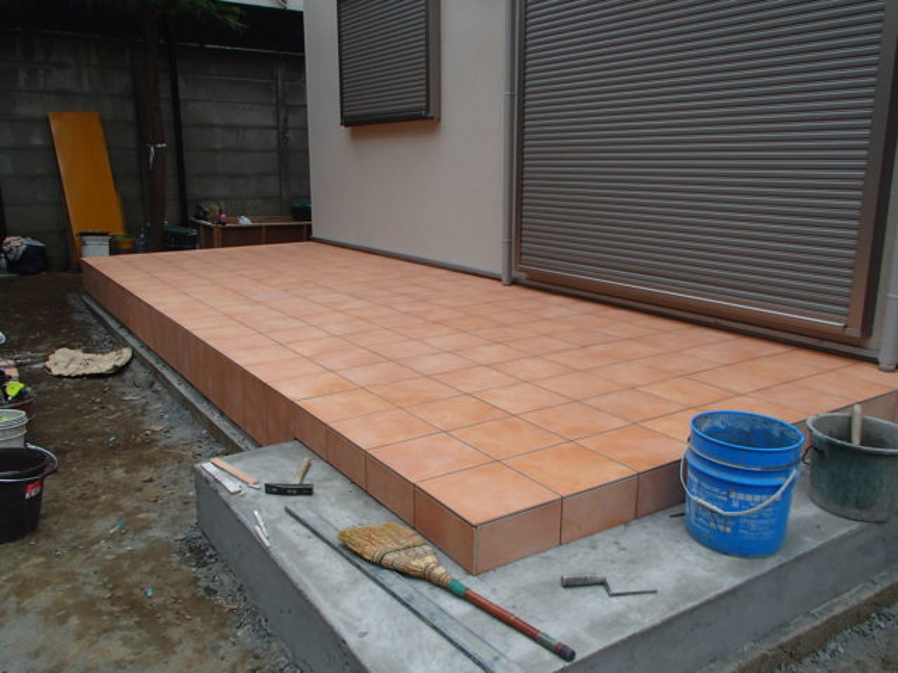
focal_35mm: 28
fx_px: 726
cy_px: 336
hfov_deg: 63.4
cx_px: 449
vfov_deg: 49.7
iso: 100
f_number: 3.9
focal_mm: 5
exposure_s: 1/400
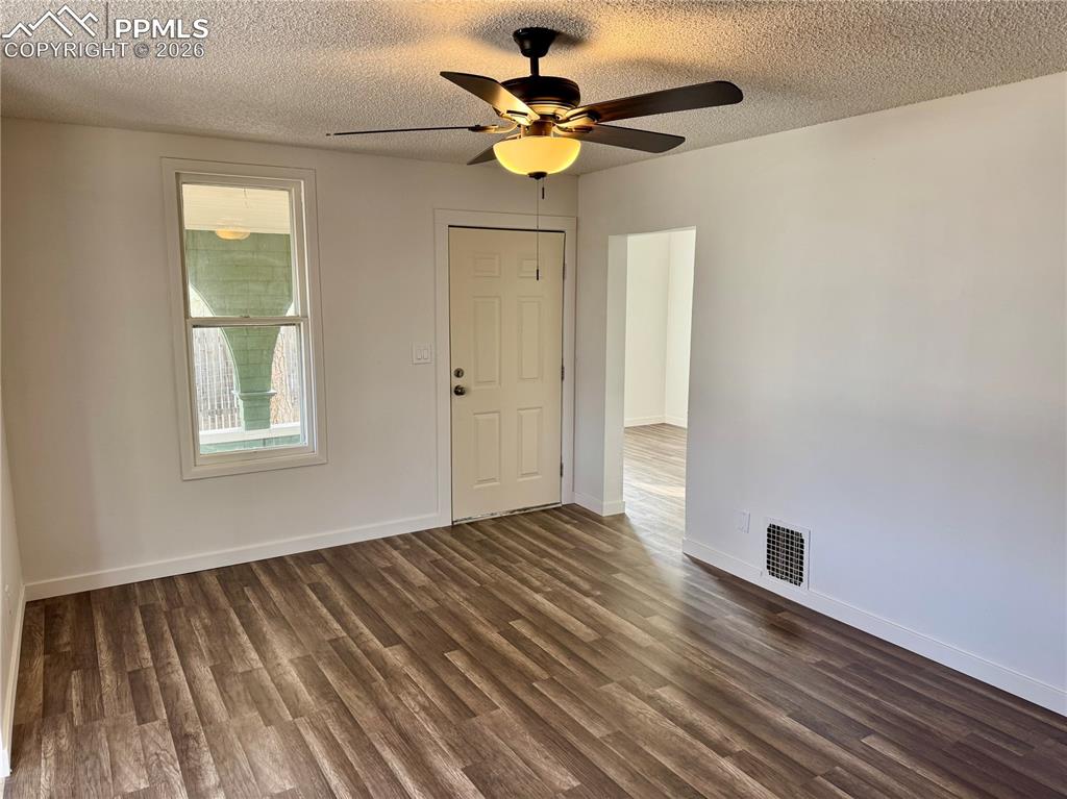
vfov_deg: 56.8
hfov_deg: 71.6
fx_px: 739
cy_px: 400
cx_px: 534
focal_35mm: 24
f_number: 1.78
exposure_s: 1/121
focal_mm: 6.76
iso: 125
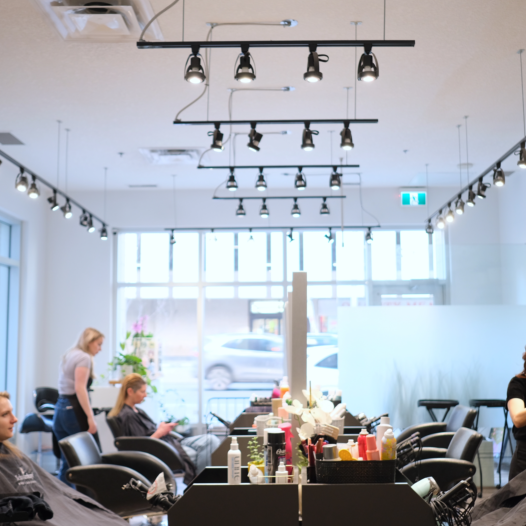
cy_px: 262
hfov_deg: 37.5
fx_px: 774
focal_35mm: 45
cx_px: 279
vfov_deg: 37.6
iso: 500
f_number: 2
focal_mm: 23
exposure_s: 1/60
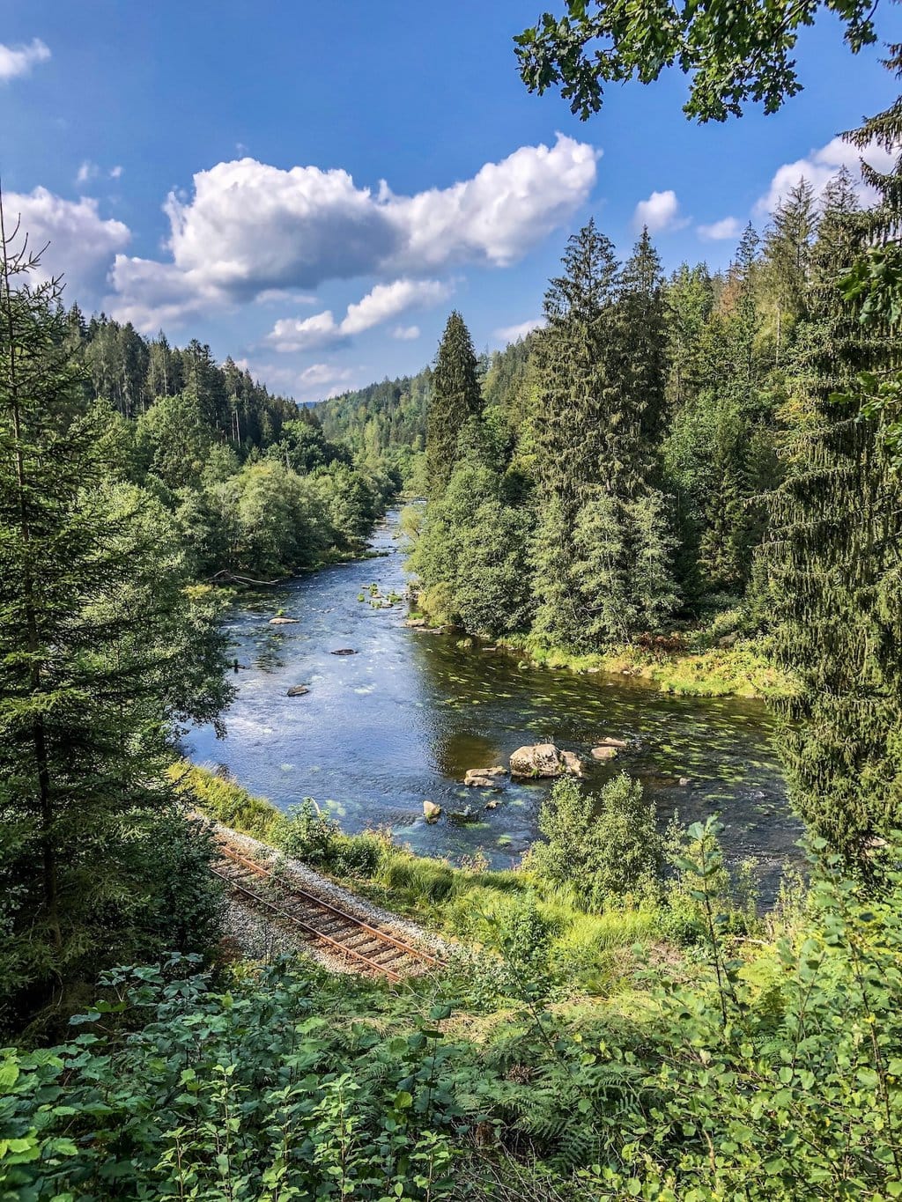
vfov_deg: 63.4
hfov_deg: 49.8
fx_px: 973
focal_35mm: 28
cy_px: 601
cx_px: 451
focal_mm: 3.99
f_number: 1.8
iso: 20
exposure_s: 1/1091
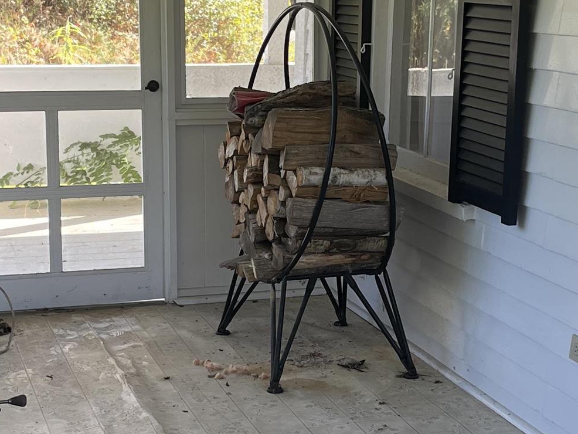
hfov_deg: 24.1
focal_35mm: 81
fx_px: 1353
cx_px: 285
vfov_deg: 18.2
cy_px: 209
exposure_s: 1/122
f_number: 1.6
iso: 40
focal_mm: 5.1
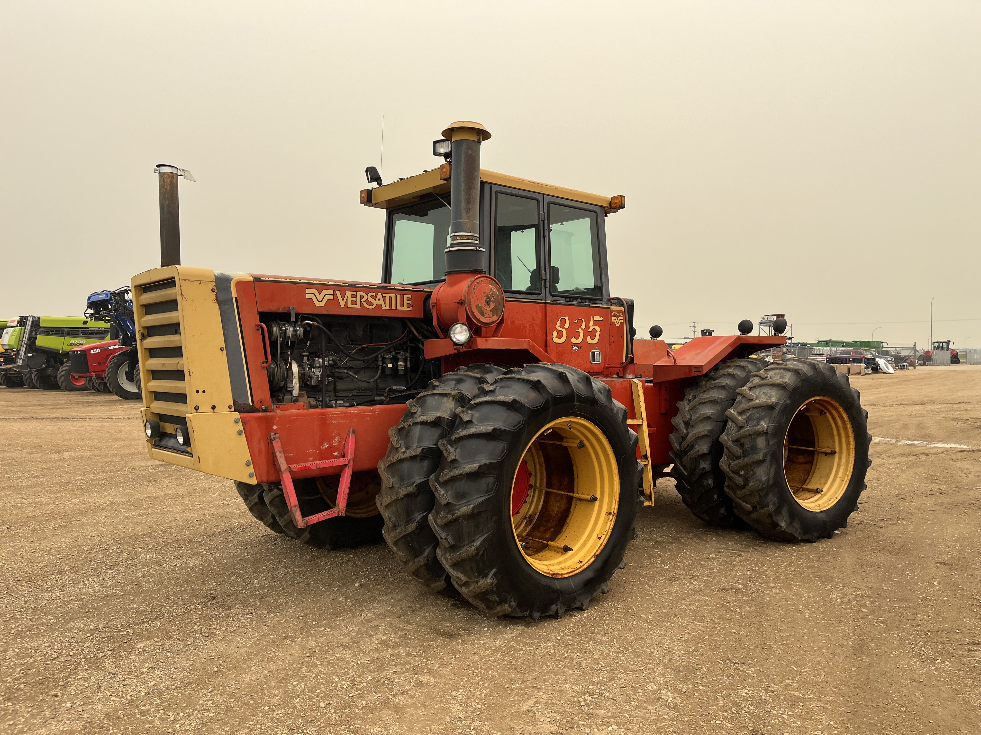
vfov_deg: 53.1
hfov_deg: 67.3
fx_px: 737
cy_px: 368
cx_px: 490
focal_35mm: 26
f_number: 1.6
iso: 50
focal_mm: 5.1
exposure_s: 1/1748
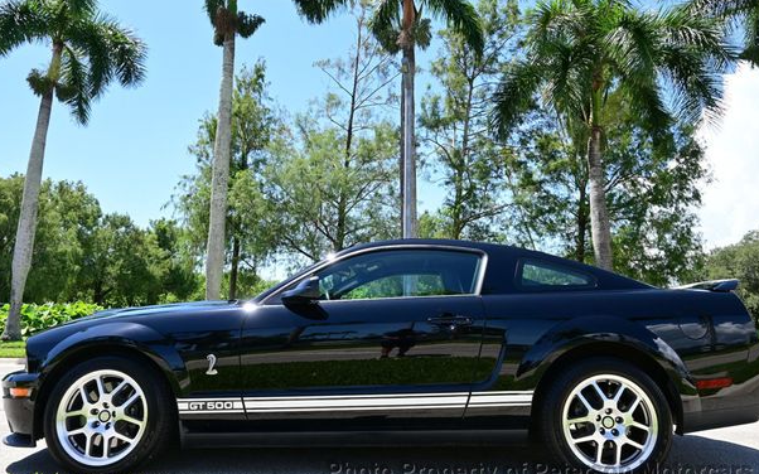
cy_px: 226
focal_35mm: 26
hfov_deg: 70.4
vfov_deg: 47.6
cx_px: 391
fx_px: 538
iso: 100
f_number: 6.3
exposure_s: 1/160
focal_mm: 16
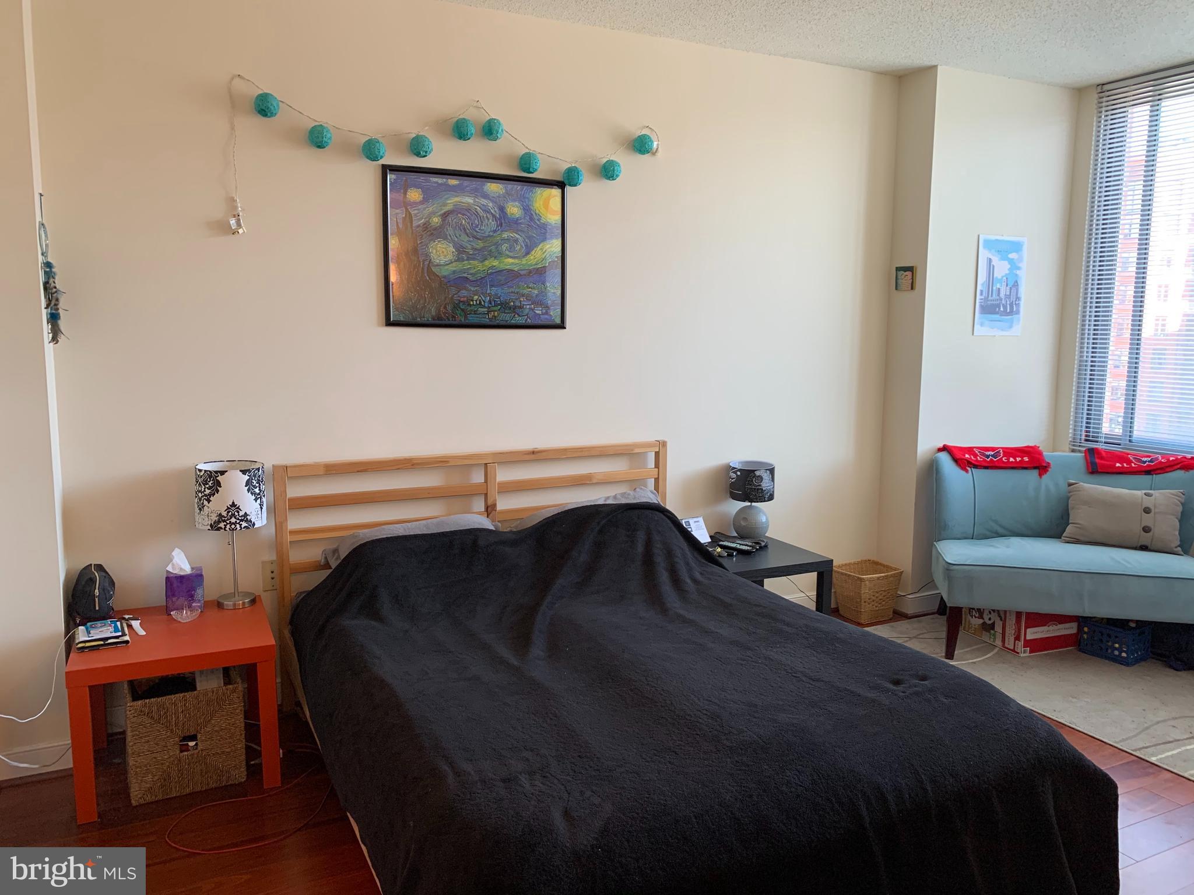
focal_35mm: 26
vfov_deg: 53.1
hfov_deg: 67.3
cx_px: 597
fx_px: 897
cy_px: 448
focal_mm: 4.25
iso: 100
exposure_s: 1/60
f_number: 1.8
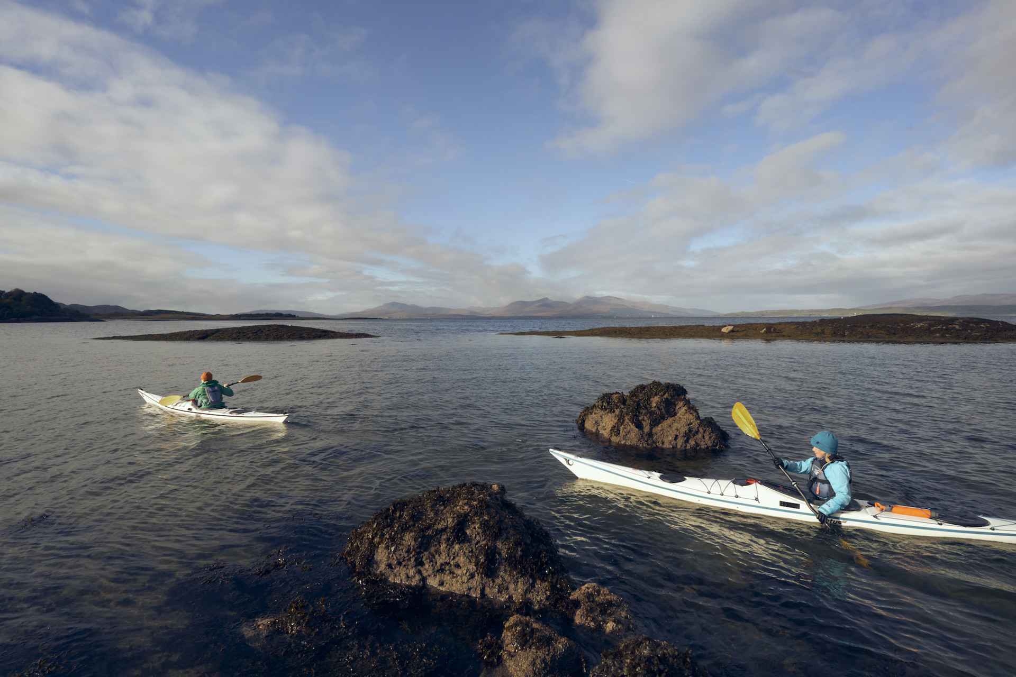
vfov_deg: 67.4
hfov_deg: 90.0
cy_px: 338
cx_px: 508
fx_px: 508
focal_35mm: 18
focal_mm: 18
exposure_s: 1/640
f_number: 11
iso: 500
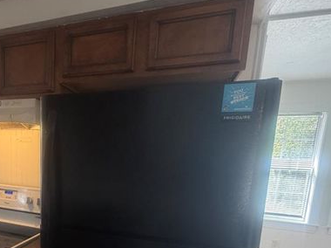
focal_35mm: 26
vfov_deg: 50.4
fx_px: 248
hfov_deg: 63.6
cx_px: 85
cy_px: 191
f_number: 2.2
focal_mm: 2.22
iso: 160
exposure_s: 1/60
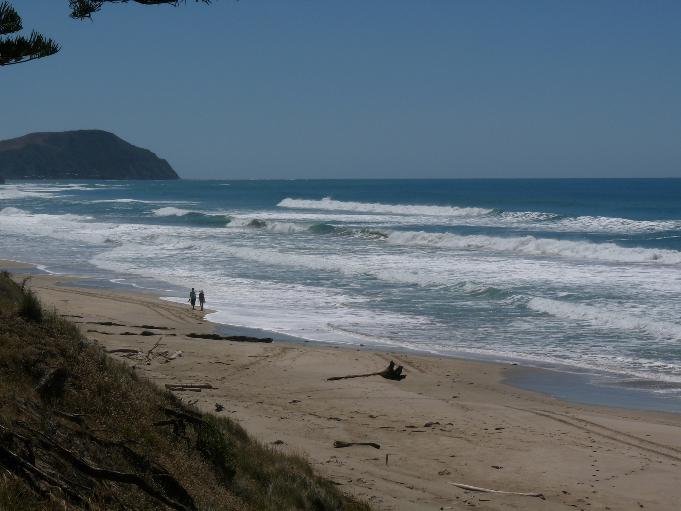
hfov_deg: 24.1
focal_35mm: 81
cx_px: 340
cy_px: 256
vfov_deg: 18.2
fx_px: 1594
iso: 100
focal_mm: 14.4
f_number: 8
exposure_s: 1/1000
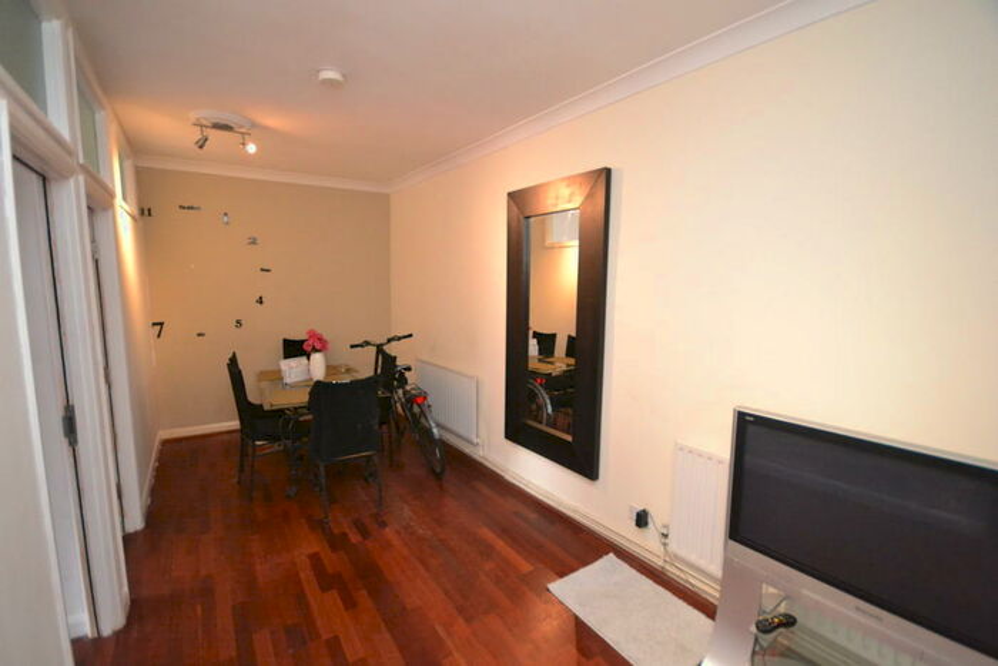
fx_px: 416
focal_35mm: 15
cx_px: 499
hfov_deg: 100.4
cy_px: 333
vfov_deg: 77.4
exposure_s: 1/60
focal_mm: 10
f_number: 4
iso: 3200
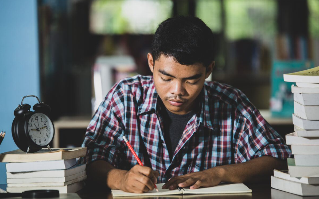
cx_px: 159
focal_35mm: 205
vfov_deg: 6.4
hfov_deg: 10.2
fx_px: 1782
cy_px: 100
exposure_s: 1/125
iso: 400
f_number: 2.8
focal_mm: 200
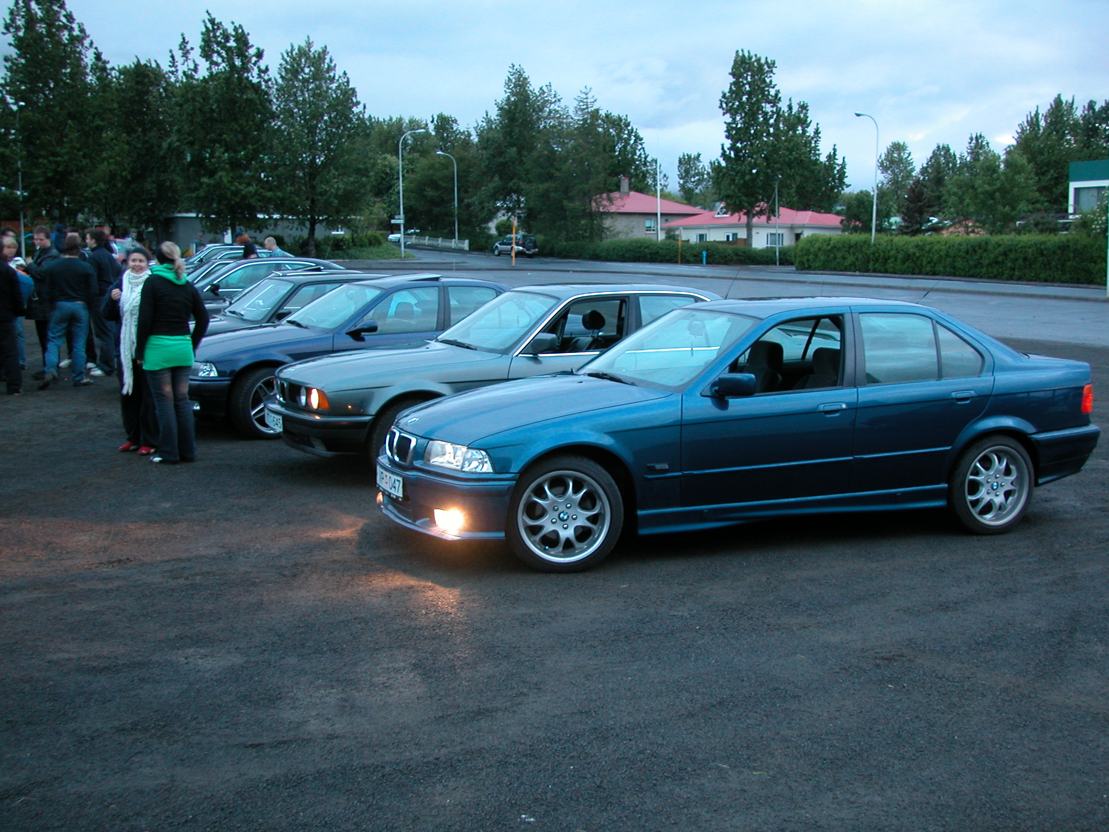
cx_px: 563
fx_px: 1345
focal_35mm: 42
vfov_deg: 34.3
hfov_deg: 44.8
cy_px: 412
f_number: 3.2
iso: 100
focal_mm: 10.5
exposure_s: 1/8.8
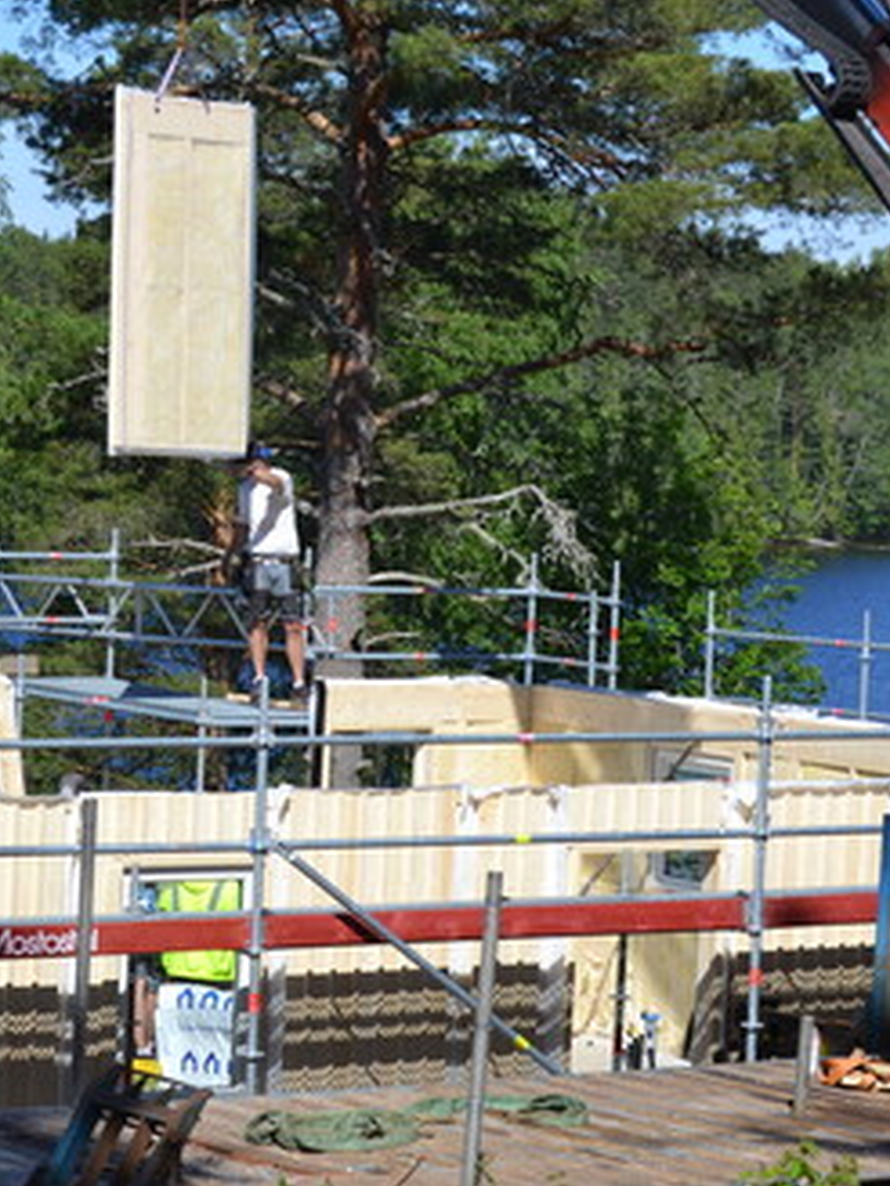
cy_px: 588
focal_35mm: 121
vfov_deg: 16.3
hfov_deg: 12.2
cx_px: 134
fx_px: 4139
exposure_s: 1/250
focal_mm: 55
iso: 100
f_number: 8
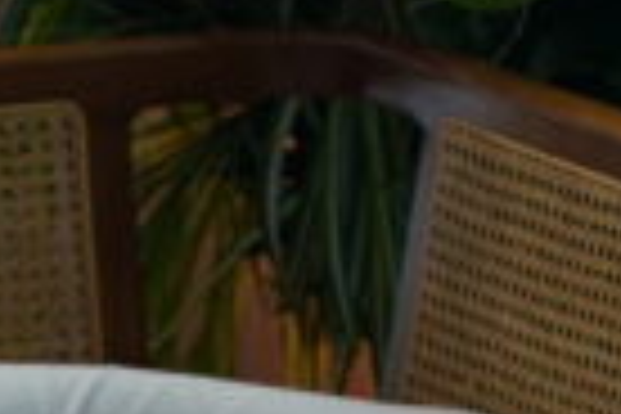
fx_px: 6399
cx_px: 1323
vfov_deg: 3.6
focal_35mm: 371
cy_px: -801
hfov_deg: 5.4
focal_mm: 57
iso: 1600
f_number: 4
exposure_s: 1/160
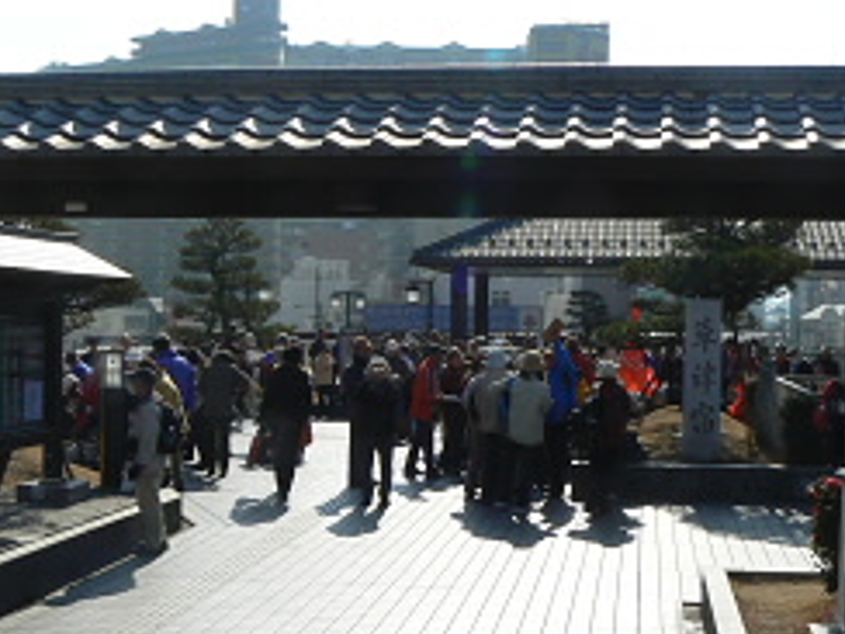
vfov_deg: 24.8
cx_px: 461
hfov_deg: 32.7
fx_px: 1440
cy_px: 343
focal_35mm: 59
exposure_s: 1/400
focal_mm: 6
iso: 80
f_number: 6.3
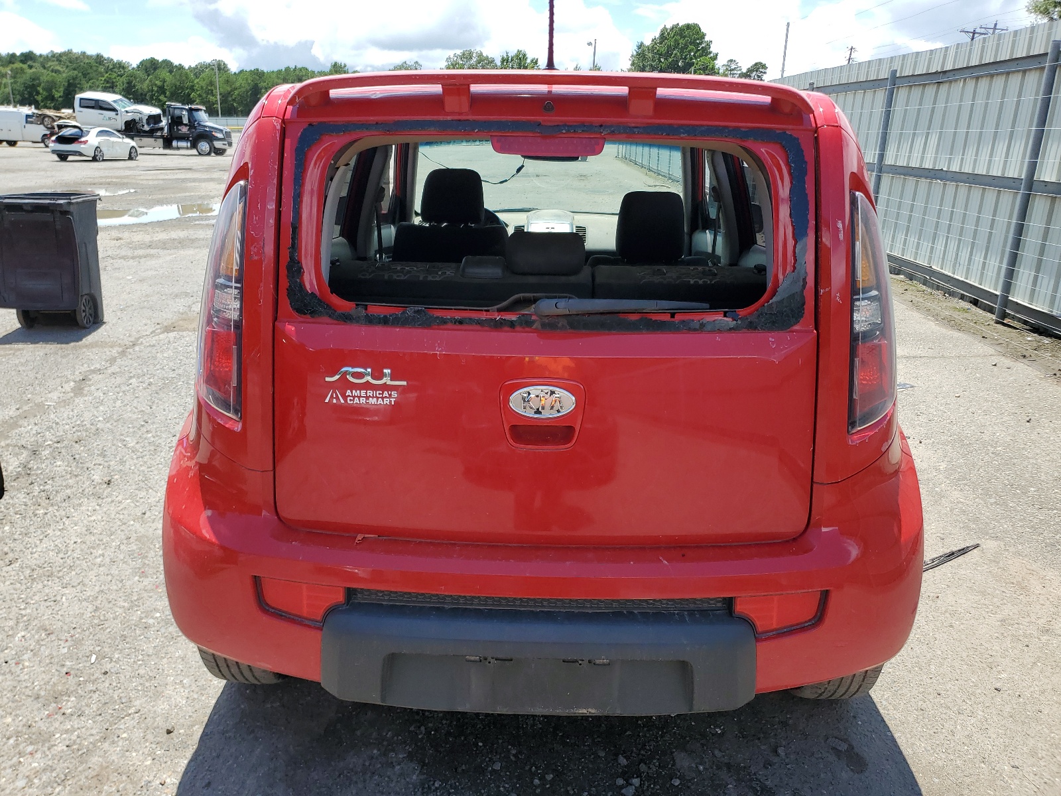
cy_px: 398
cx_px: 530
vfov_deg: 53.1
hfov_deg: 67.3
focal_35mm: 26
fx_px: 797
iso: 50
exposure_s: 1/2000
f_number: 1.5
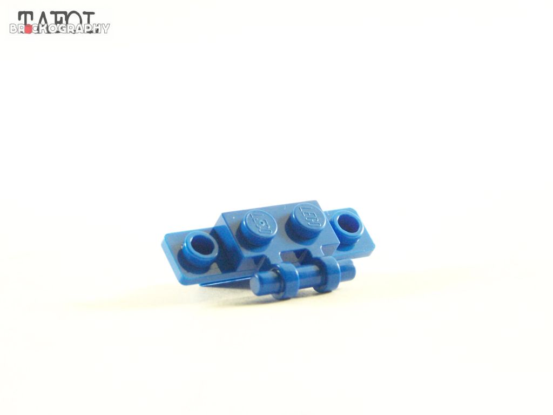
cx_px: 276
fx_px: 1677
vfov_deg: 14.1
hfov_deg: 18.7
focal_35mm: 105
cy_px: 208
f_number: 3.2
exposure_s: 1/45
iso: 400
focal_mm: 17.5
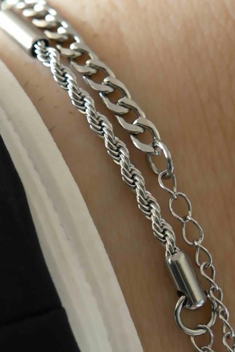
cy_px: 254
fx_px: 2660
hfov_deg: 5.1
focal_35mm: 272
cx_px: 160
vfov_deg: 7.6
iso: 400
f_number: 4
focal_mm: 80
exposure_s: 1/30
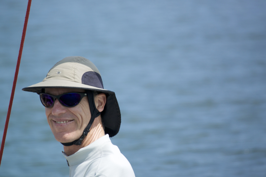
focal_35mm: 810
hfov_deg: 2.5
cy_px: 88
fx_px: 5985
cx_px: 133
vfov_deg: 1.7
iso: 160
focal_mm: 300
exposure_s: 1/640
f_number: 5.6
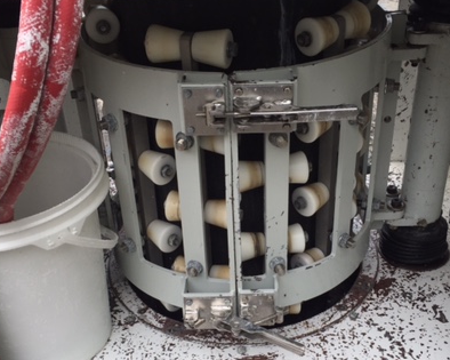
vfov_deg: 32.4
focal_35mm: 46
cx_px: 239
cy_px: 250
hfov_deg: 40.3
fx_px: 612
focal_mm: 4.15
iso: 32
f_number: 2.2
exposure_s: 1/1099
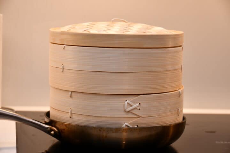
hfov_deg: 21.9
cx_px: 115
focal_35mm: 93
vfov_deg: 14.7
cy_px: 76
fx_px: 594
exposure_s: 1/60
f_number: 5
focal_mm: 62
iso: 640
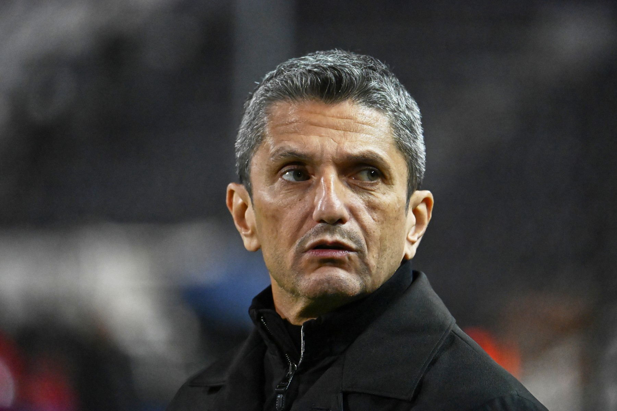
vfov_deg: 3.1
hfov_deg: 4.7
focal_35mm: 438
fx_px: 7506
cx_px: 308
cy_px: 206
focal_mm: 438
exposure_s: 1/800
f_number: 6.3
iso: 12800
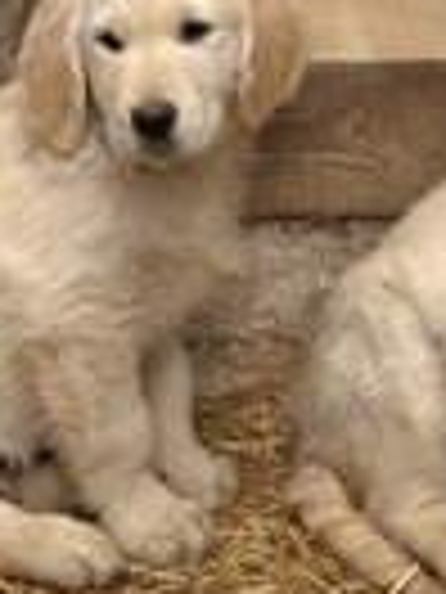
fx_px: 2714
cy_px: -288
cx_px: 302
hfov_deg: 9.4
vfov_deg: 12.0
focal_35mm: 158
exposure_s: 1/155
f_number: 1.6
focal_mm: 5.96
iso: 32
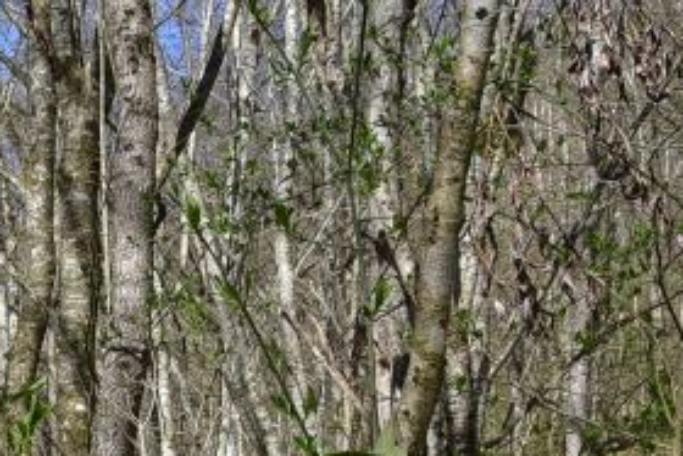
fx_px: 4404
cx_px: -393
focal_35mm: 232
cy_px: 745
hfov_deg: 8.6
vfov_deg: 5.8
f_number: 11
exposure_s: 1/125
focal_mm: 50
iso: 160
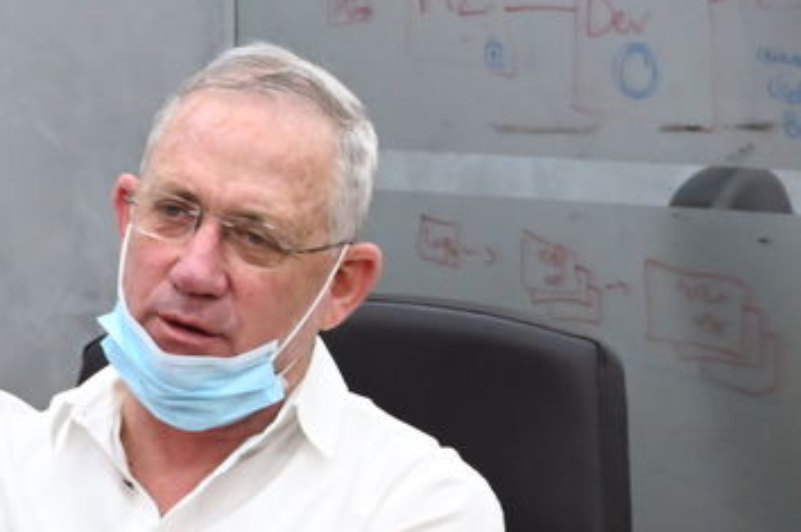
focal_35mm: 190
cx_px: 674
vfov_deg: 7.1
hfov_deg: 10.8
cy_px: 825
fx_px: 4222
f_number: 11
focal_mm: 48
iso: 4000
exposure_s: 1/160
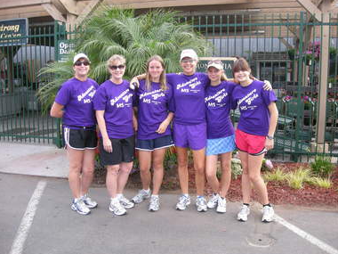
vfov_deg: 39.7
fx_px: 352
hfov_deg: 51.4
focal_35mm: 36
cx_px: 172
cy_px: 127
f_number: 2.8
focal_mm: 5.7
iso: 67
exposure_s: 1/55
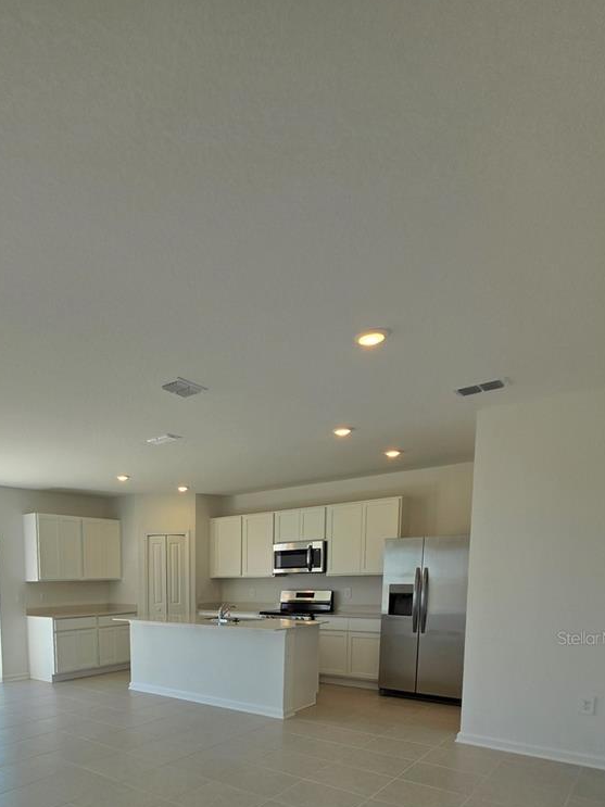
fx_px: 490
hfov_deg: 59.7
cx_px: 146
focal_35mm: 21
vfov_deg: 71.6
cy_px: 638
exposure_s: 1/263
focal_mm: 2.2
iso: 40
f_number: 1.9
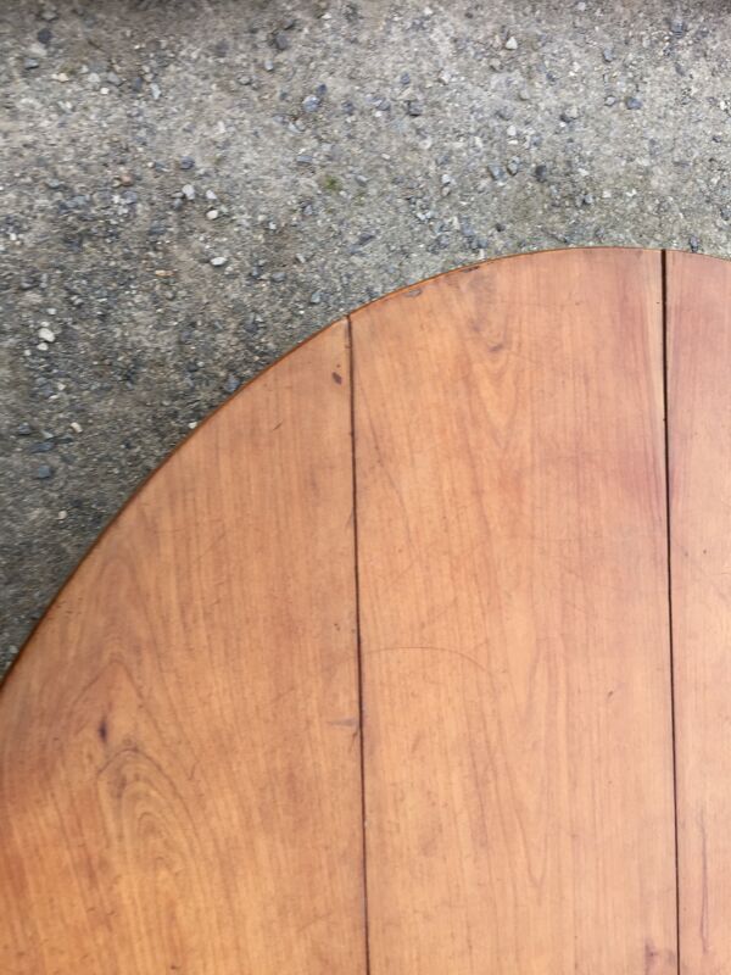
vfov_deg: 61.7
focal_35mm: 29
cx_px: 366
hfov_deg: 48.2
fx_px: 817
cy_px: 488
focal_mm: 4.15
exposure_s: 1/50
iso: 32
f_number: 2.2
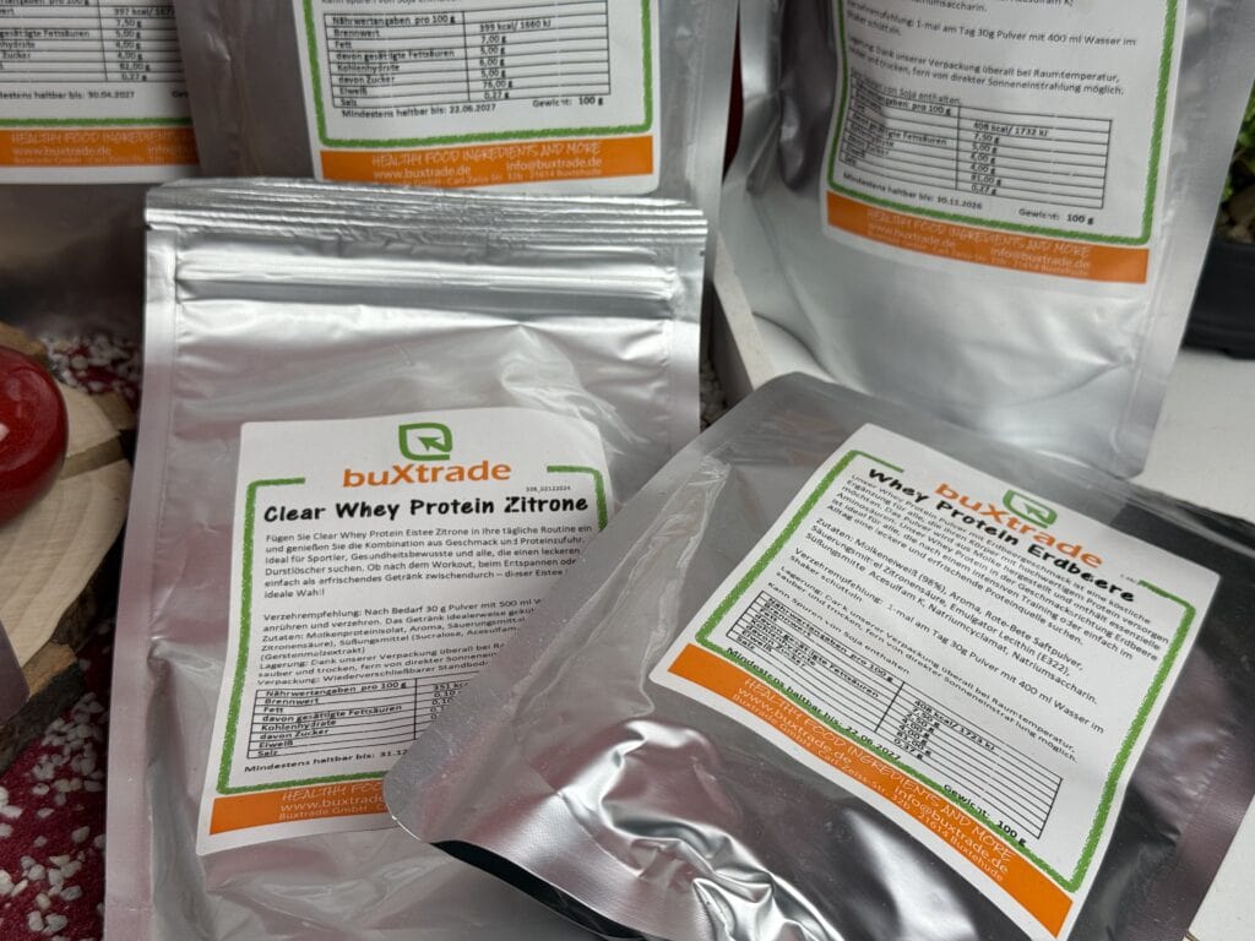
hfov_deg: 39.7
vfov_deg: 30.3
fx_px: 1740
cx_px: 628
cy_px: 470
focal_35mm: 48
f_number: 1.78
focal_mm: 6.76
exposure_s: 1/100
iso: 80
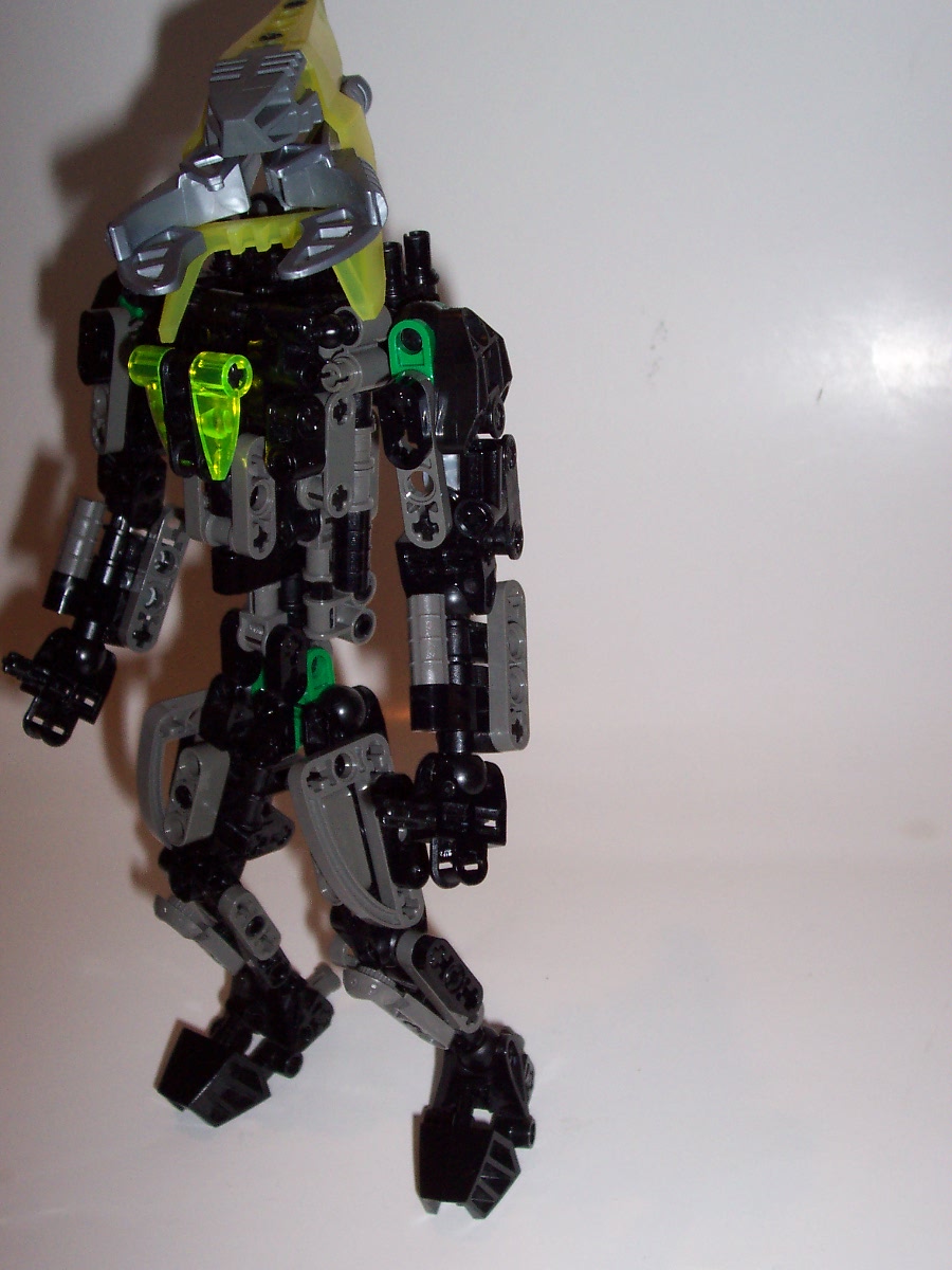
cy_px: 635
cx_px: 476
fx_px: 1687
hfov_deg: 31.5
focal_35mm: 46
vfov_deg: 41.2
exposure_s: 1/60
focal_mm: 7
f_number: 3
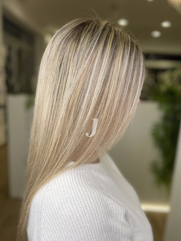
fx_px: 195
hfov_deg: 49.8
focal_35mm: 28
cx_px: 92
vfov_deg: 63.4
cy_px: 128
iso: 50
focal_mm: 4.2
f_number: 1.6
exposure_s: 1/349
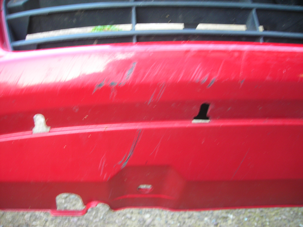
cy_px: 114
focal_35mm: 38
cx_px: 152
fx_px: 333
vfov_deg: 37.7
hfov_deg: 49.0
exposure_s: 1/6.8
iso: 50
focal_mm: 6.3
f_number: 3.2
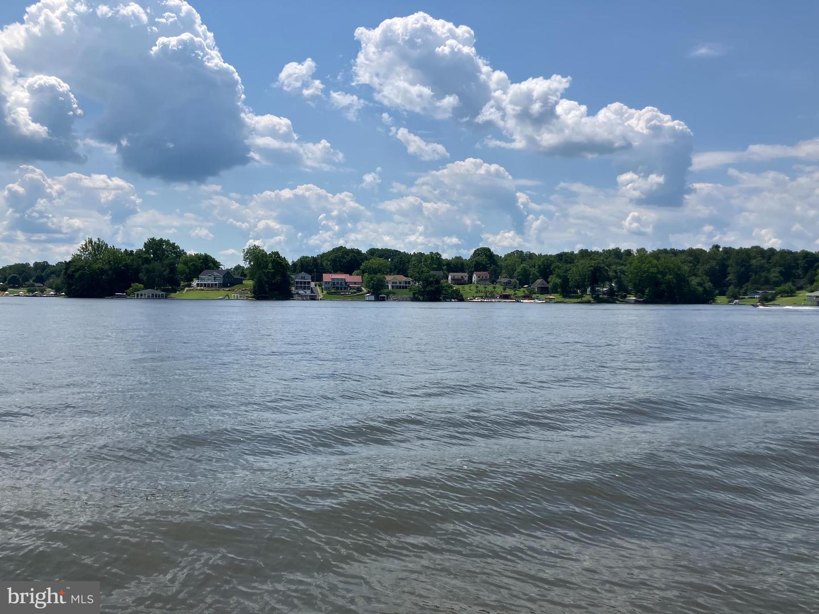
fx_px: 662
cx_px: 410
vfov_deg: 49.7
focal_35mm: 28
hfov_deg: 63.4
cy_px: 307
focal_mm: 3.99
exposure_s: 1/4049
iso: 32
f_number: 1.8
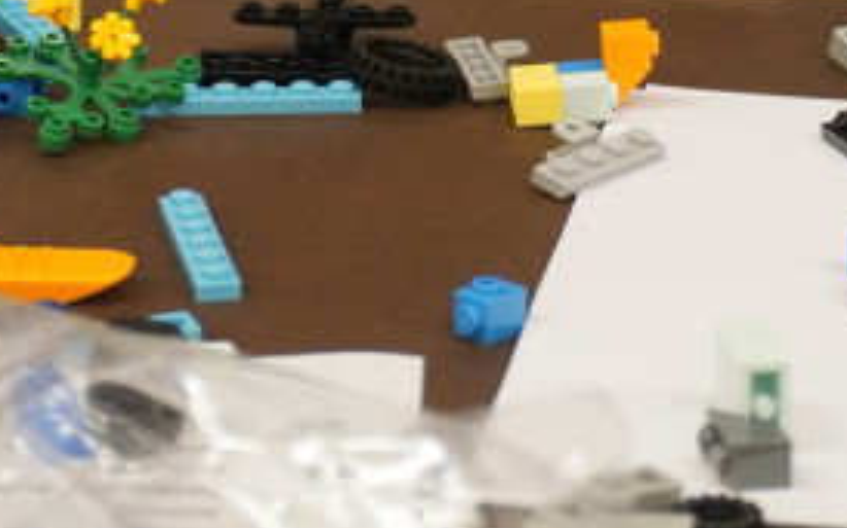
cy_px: -230
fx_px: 3507
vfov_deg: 8.5
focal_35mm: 152
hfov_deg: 13.8
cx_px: 374
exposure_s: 1/160
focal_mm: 34
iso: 1600
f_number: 5
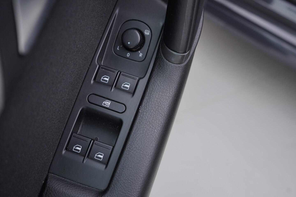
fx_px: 296
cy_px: 98
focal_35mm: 36
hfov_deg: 53.1
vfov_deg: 36.9
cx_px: 148
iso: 125
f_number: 3.2
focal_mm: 24
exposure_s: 1/50
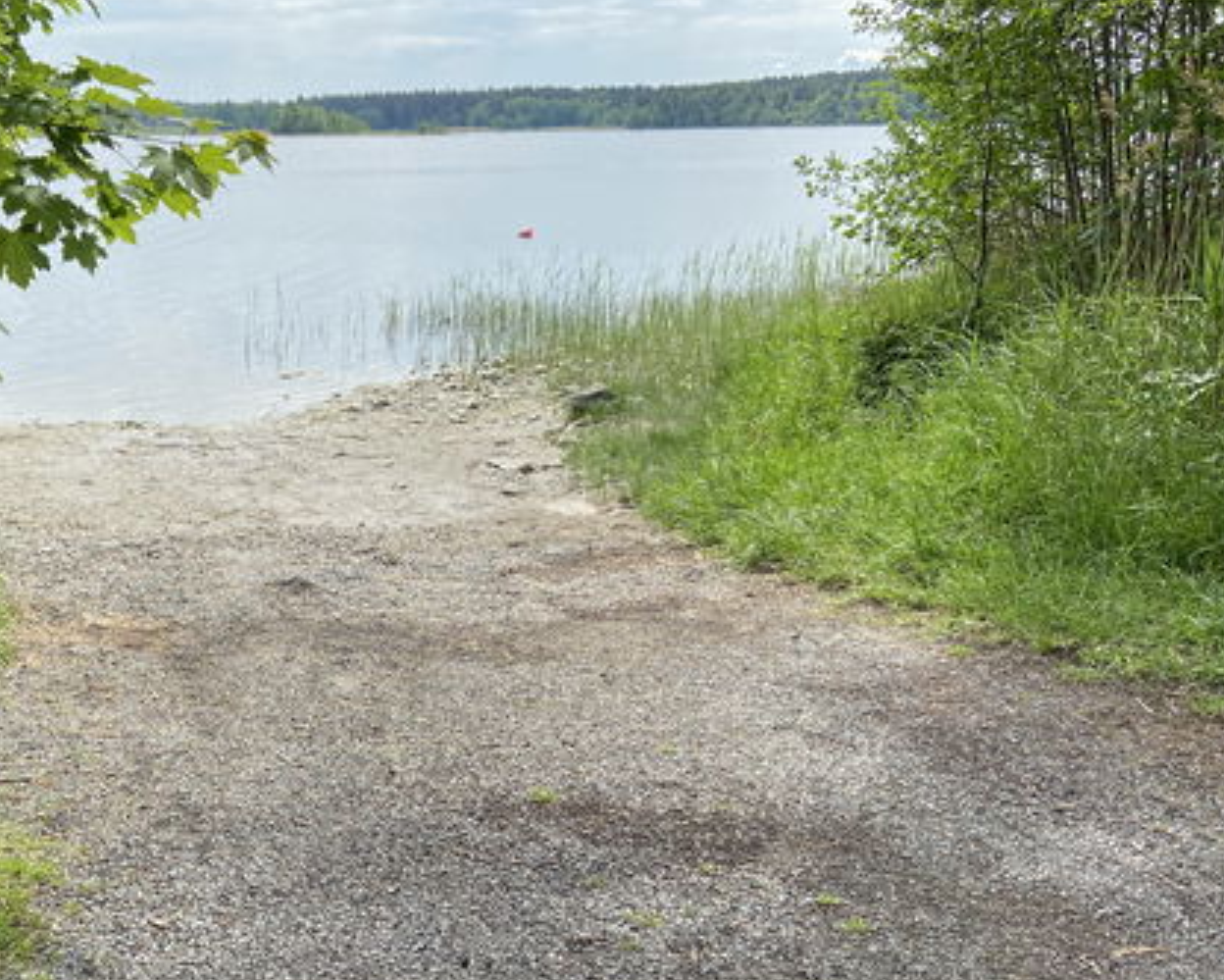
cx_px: 324
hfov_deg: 45.4
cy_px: 621
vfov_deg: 38.0
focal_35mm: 39
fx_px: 1413
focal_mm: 4.25
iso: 32
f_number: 1.8
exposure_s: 1/1608
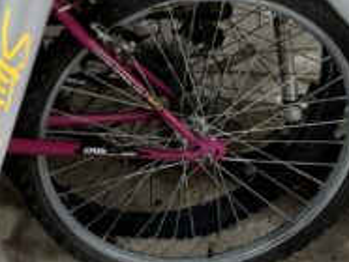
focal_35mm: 132
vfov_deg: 11.2
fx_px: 1333
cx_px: -152
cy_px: 56
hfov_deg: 14.1
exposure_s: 1/60
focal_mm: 6.76
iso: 320
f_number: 1.78
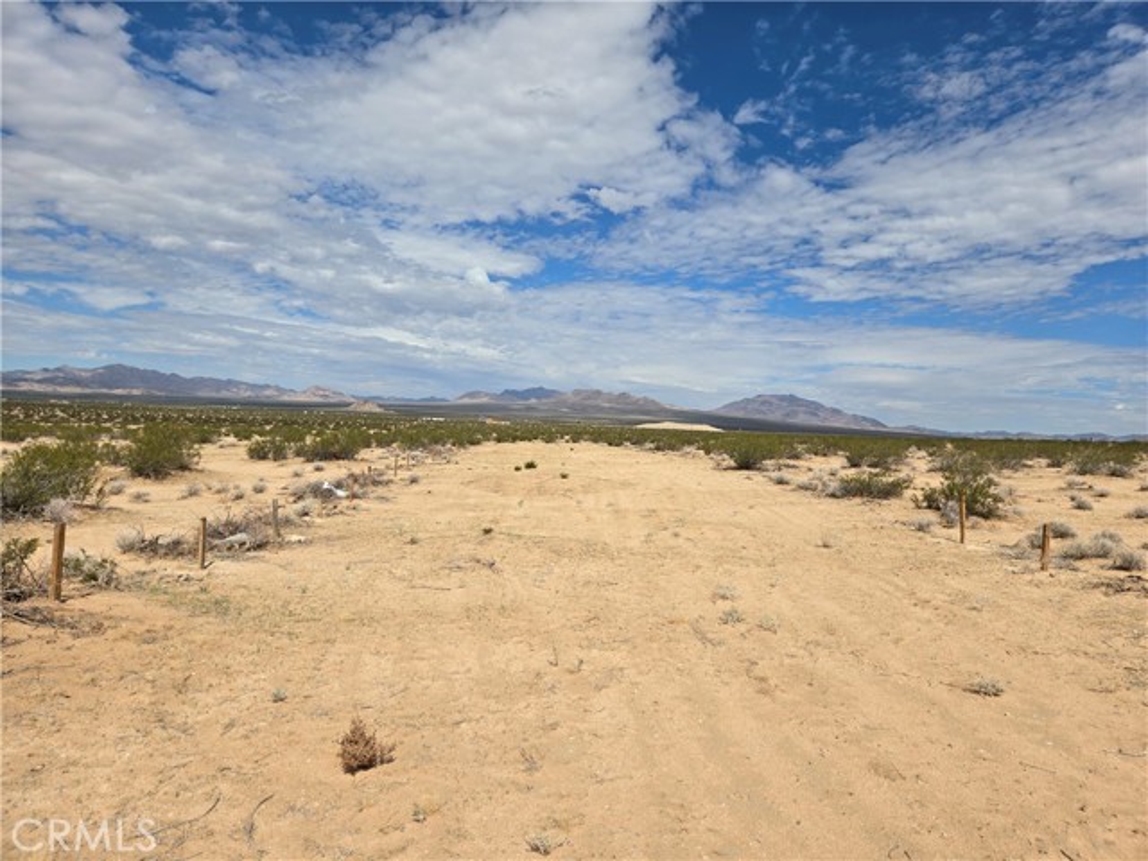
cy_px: 430
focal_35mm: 23
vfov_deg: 58.9
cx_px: 574
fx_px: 763
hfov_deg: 73.9
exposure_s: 1/4273
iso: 25
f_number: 1.8
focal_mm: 5.4
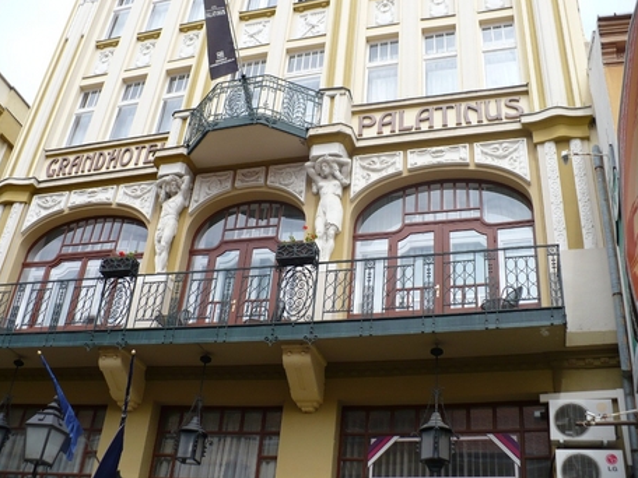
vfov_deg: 37.7
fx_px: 700
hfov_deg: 49.0
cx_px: 315
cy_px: 234
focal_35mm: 38
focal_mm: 6.1
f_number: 2.8
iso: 100
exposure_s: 1/800
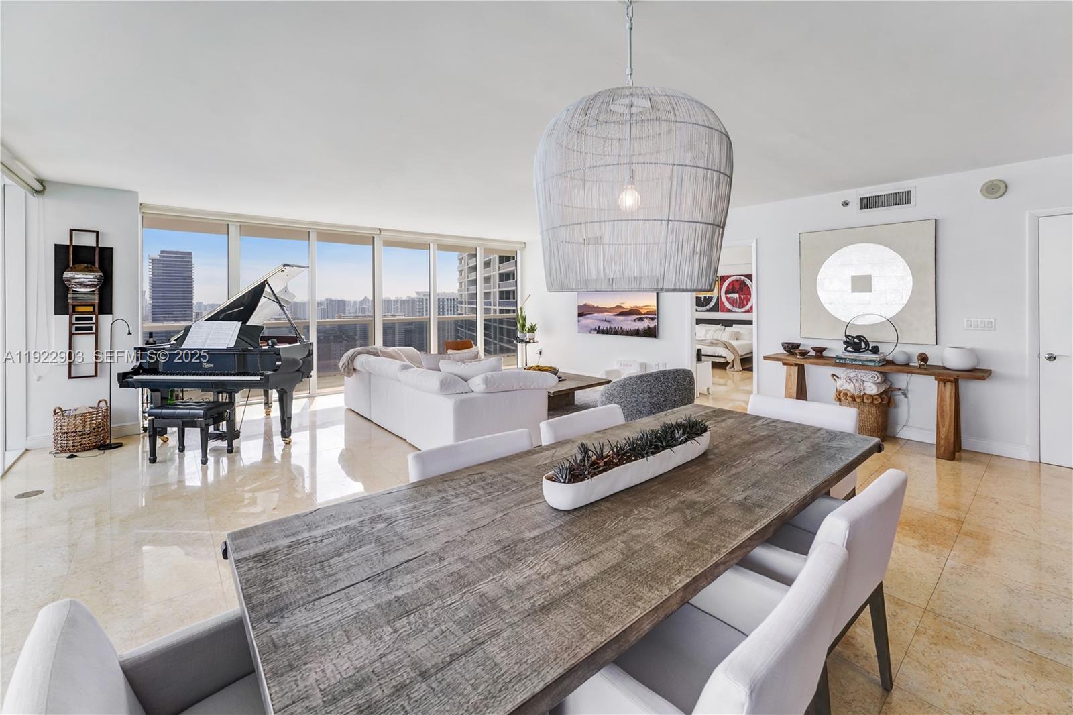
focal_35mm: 14
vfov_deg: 81.2
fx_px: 417
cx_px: 536
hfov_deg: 104.3
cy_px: 358
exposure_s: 1/30
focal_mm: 14
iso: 125
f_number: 9
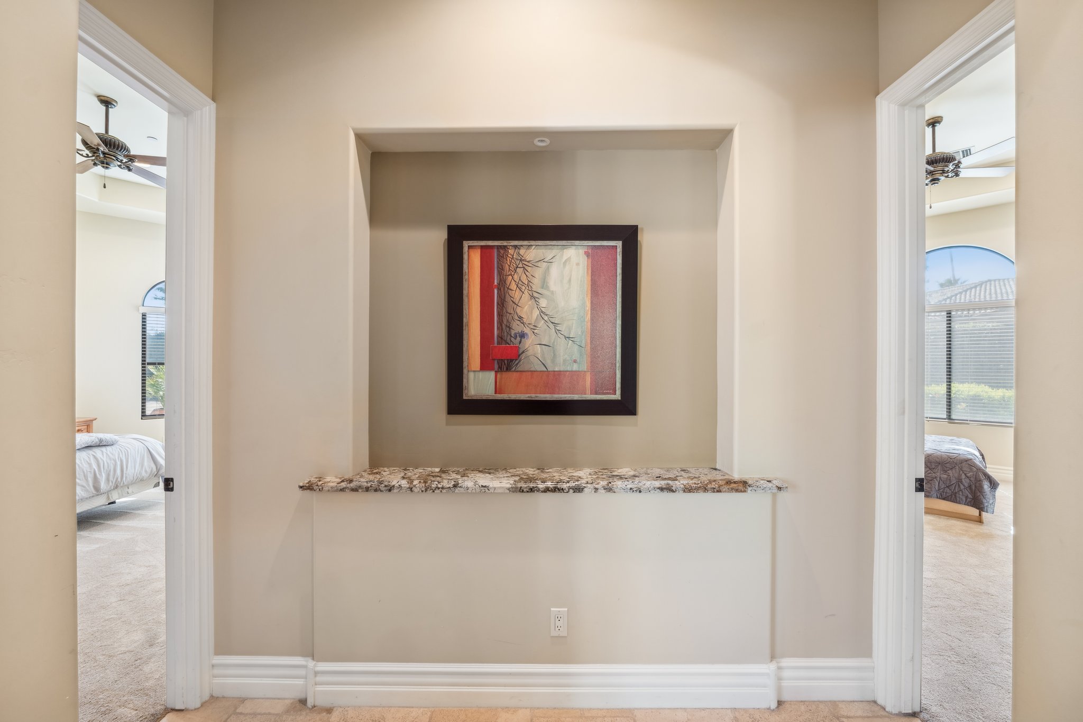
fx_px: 421
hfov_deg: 104.3
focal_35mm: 14
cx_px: 542
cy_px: 361
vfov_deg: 81.2
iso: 400
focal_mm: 14
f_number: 8
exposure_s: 1/3.33
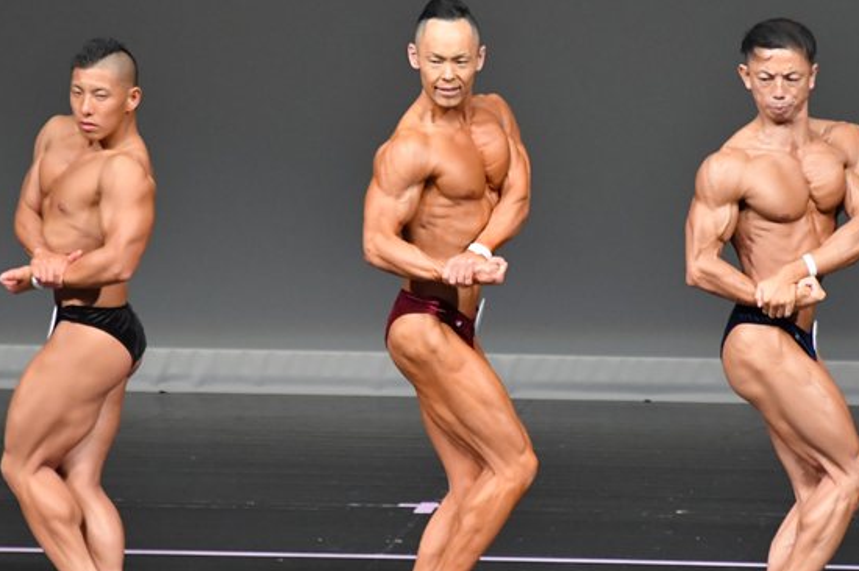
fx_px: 11589
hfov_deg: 4.2
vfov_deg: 2.8
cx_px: 551
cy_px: 339
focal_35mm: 486
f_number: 5.6
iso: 5000
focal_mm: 230
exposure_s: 1/400
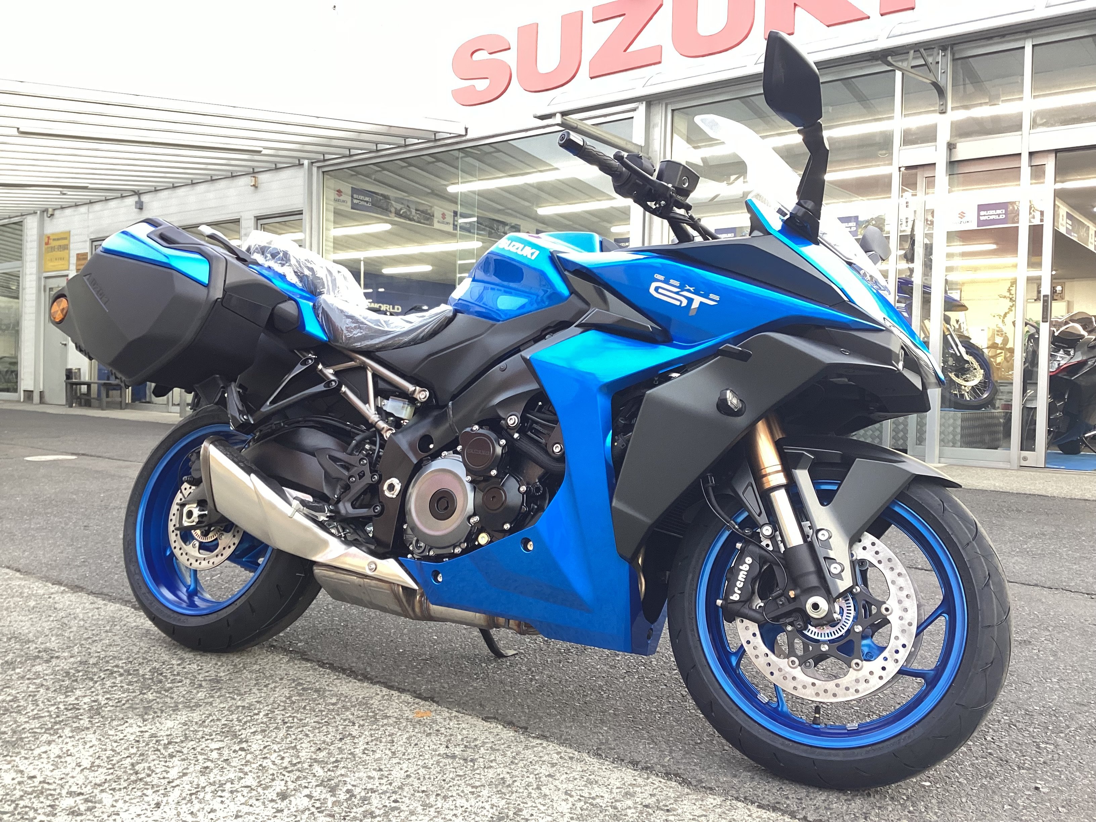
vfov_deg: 45.4
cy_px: 411
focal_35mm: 31
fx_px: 982
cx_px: 548
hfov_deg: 58.4
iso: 100
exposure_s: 1/50
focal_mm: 3.3
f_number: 2.4
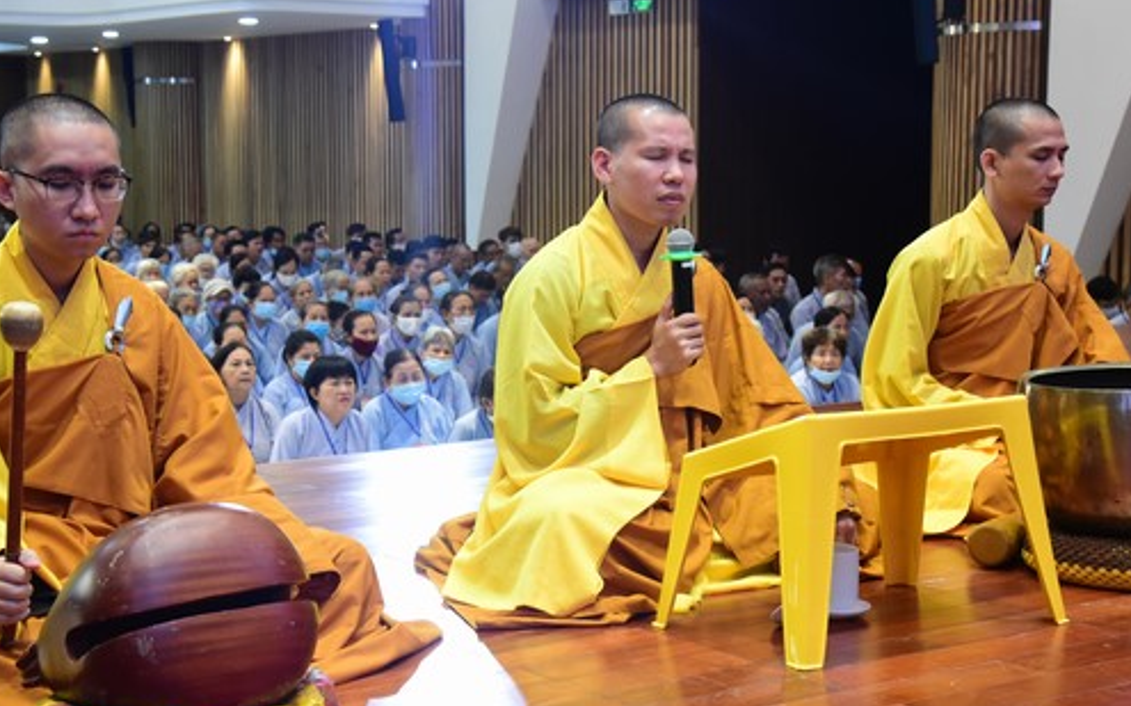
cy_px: 313
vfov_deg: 19.4
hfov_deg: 30.6
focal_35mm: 67
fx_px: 2064
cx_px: 523
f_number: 7.1
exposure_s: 1/60
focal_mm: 50
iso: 3200
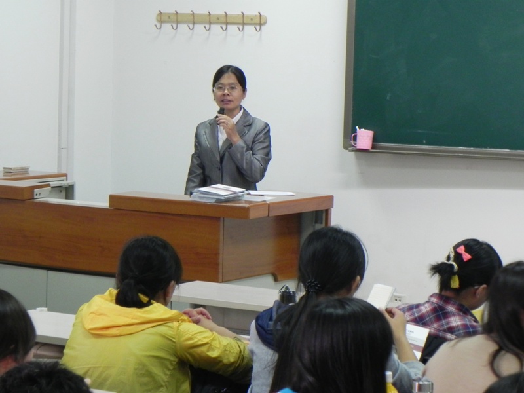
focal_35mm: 105
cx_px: 262
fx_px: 1589
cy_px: 196
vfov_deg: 14.1
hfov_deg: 18.7
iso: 400
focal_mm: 18.8
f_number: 4
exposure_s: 1/16.2
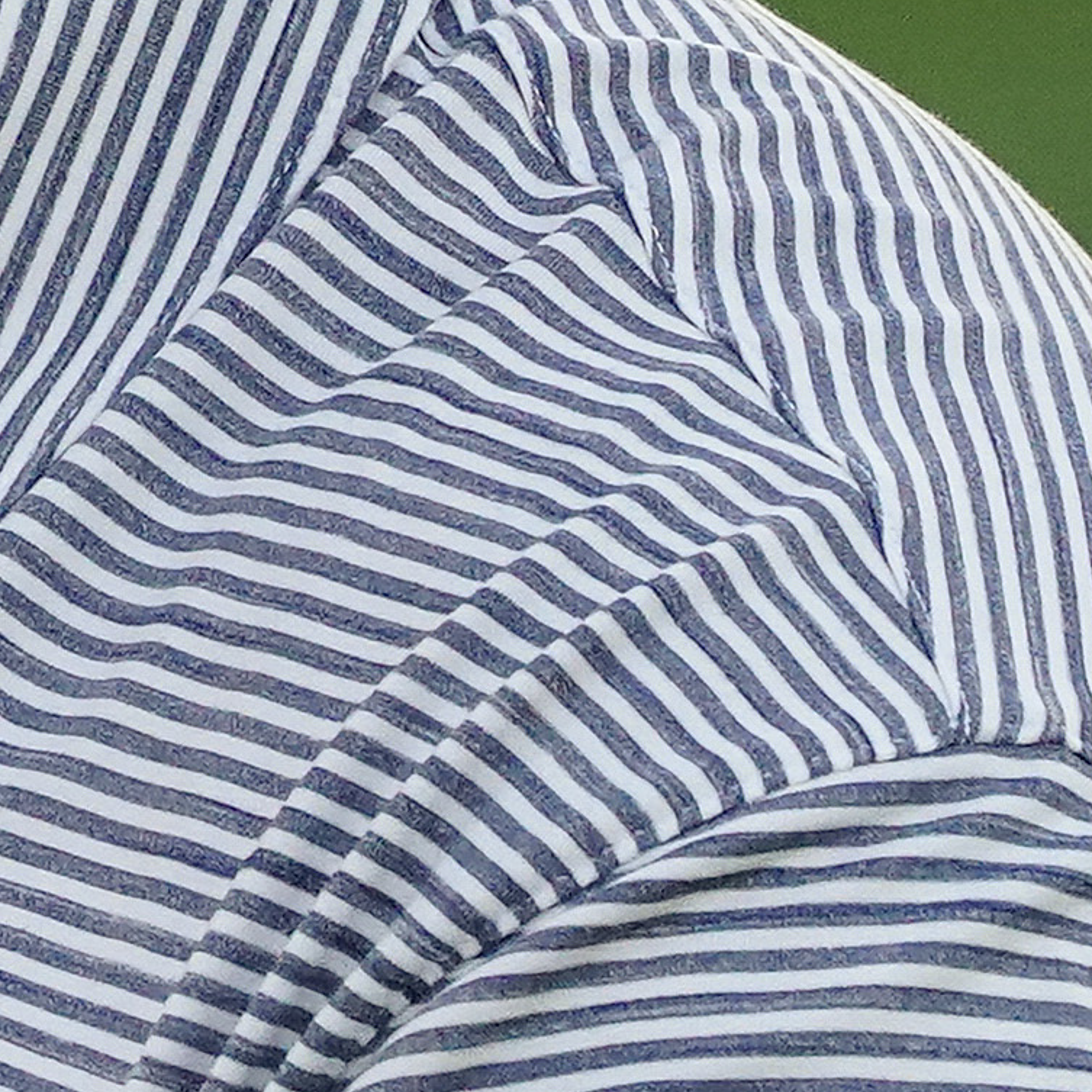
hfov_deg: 0.5
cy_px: -303
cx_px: -1439
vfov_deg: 0.5
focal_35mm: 3271
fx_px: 116743
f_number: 8
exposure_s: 1/500
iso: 4000
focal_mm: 483
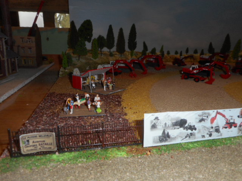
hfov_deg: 69.4
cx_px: 121
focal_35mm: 25
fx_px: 175
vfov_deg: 54.9
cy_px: 90
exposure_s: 1/25
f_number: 3.7
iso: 80
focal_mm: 4.5
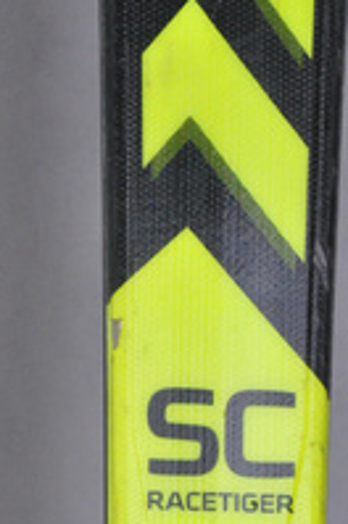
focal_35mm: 356
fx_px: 5182
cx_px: 25
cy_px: 498
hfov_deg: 3.8
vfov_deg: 5.8
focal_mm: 105
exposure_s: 1/125
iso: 3200
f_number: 9.5
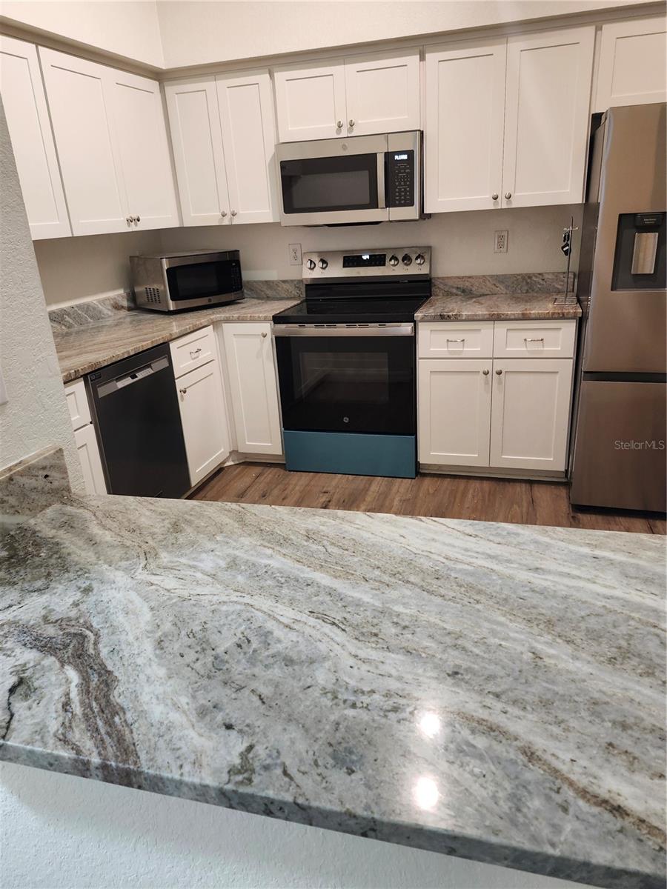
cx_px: 334
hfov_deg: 58.9
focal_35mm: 23
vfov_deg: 73.9
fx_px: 591
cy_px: 444
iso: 640
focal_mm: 5.54
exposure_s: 1/60
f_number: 1.8
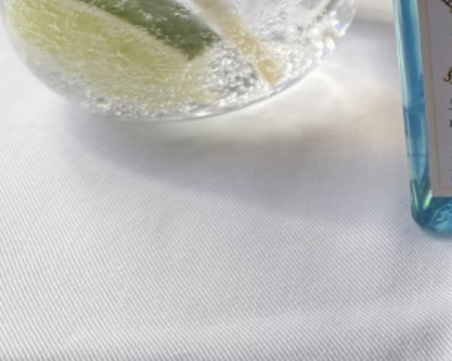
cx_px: 635
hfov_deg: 21.2
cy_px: 24
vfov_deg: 19.0
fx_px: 1056
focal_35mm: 79
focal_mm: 6.76
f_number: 1.78
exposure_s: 1/121
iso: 64
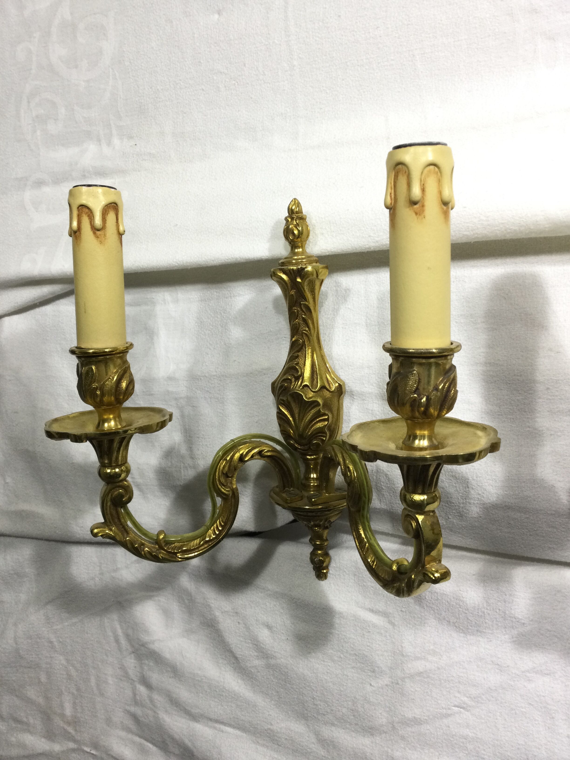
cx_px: 285
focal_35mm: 31
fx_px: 681
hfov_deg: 45.4
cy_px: 380
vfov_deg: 58.4
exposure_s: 1/33
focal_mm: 3.3
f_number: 2.4
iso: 32
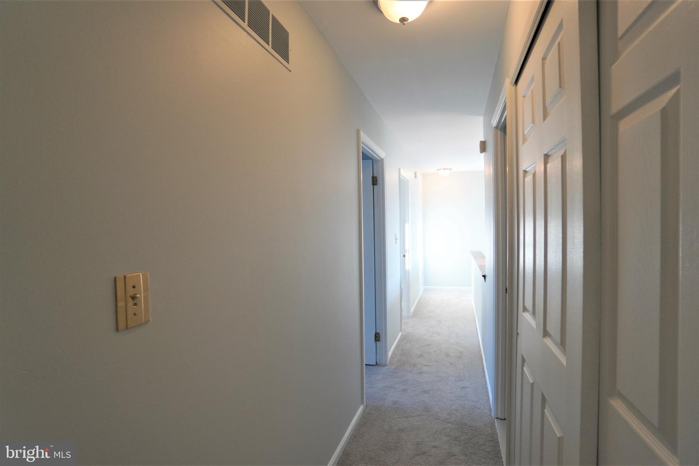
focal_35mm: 15
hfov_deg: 100.4
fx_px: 291
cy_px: 233
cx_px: 350
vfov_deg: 77.3
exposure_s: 1/160
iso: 640
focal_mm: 10
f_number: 4
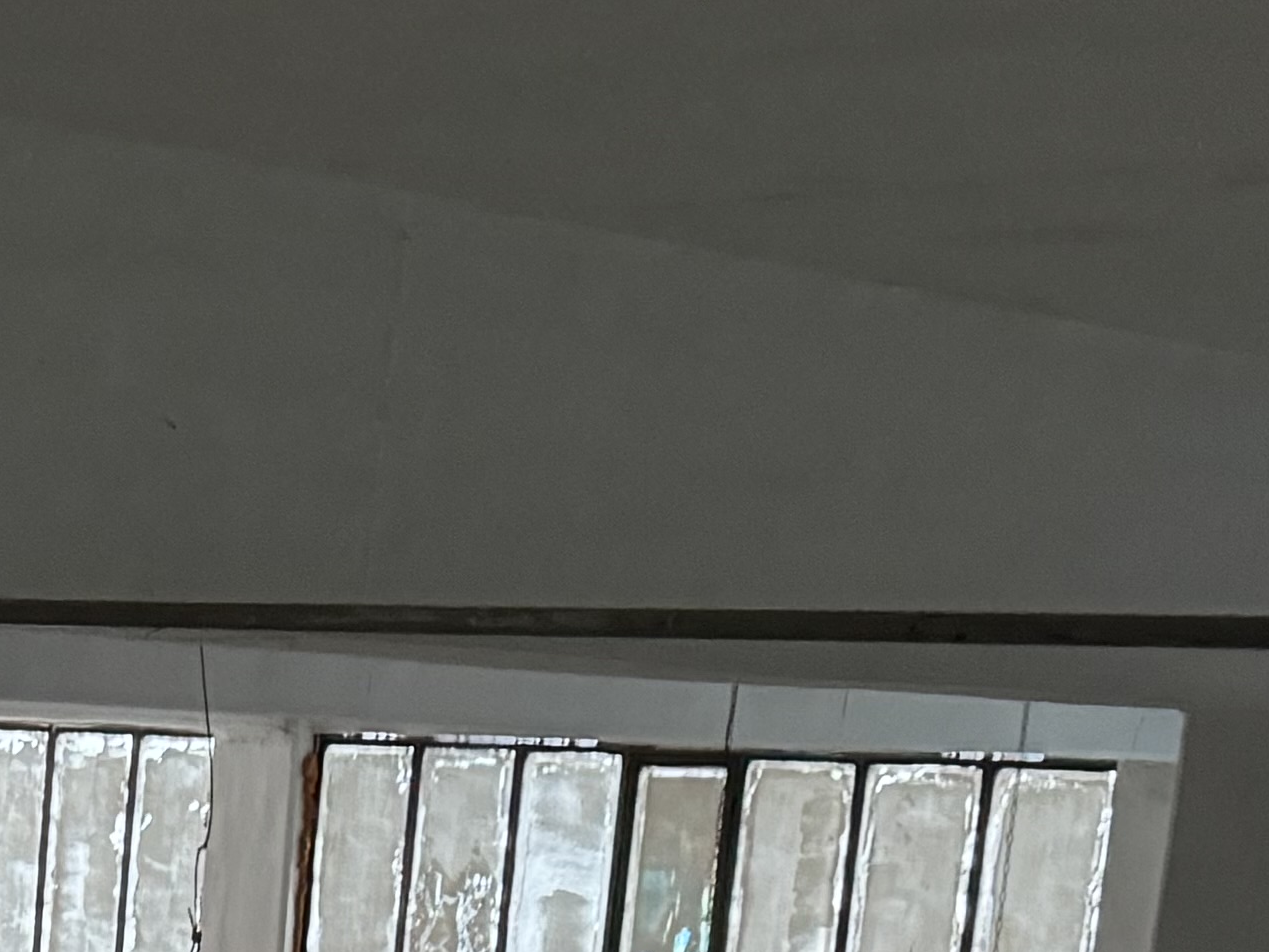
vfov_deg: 12.5
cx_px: -178
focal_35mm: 108
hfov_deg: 17.5
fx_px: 3960
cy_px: 1740
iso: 800
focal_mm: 6.86
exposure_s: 1/47
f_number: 1.78
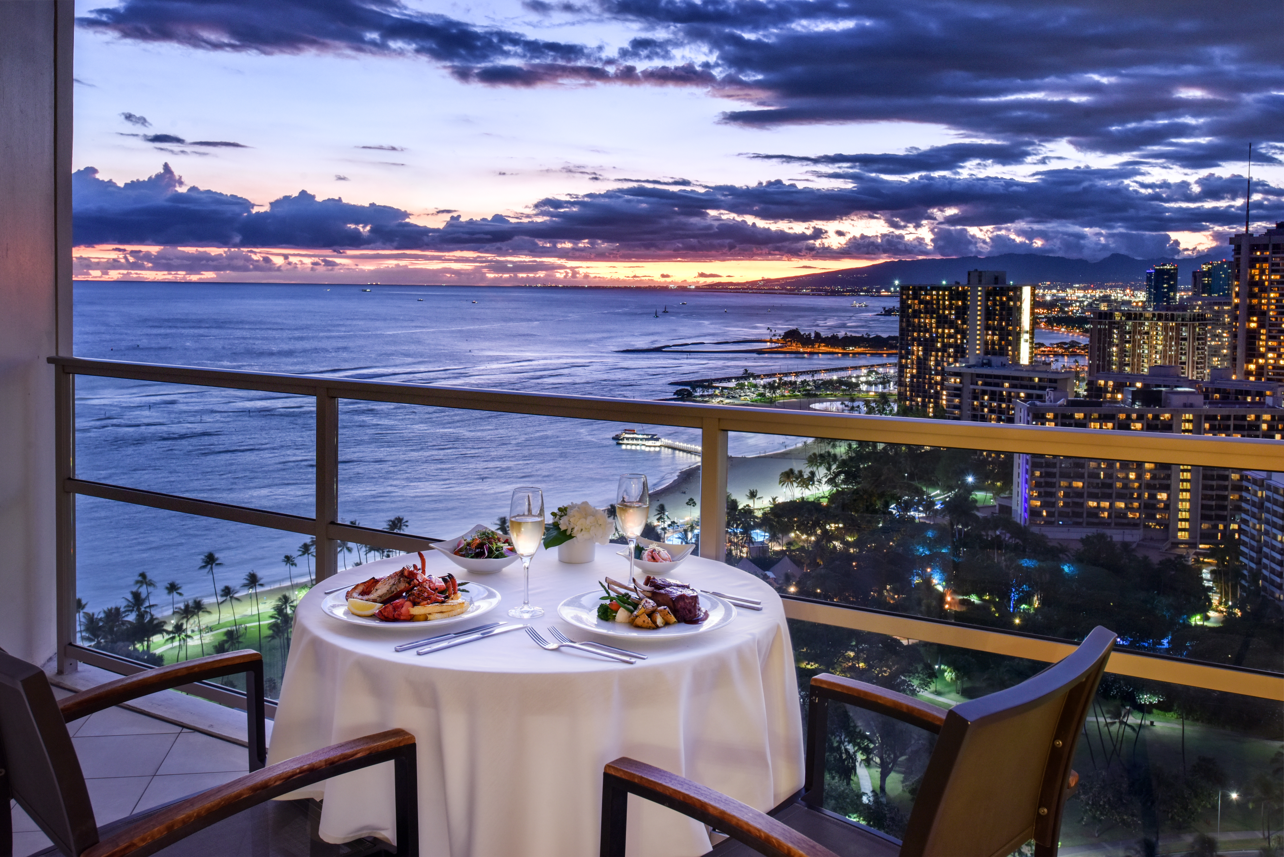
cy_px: 428
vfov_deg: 42.4
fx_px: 1106
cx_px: 642
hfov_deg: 60.3
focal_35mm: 31
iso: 800
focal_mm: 31
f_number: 11
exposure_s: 4
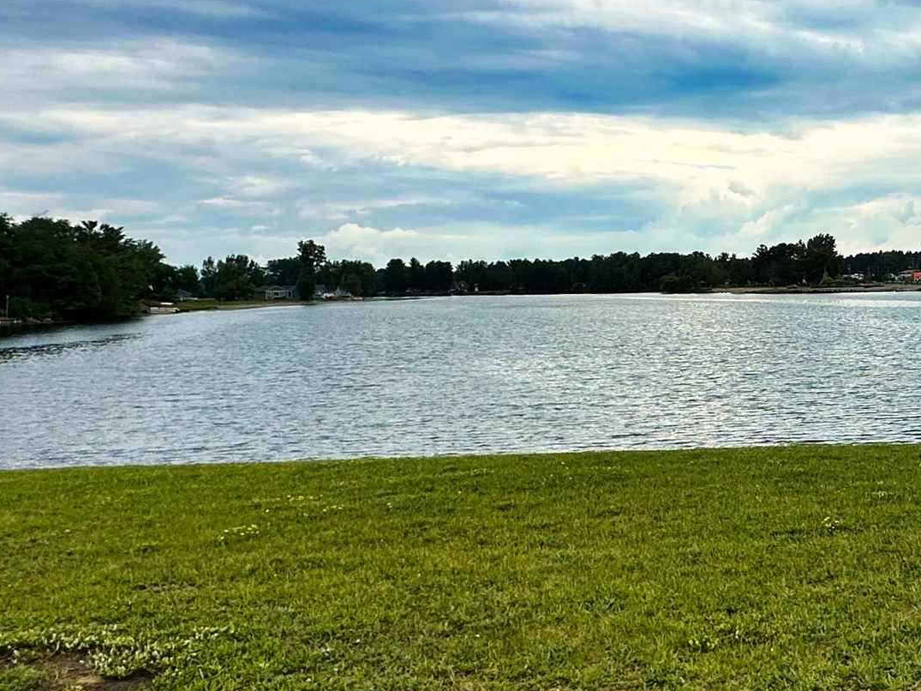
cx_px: 844
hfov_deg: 42.6
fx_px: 1064
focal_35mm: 40
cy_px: 309
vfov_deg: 35.9
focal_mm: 2.22
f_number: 2.2
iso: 50
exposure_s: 1/1247
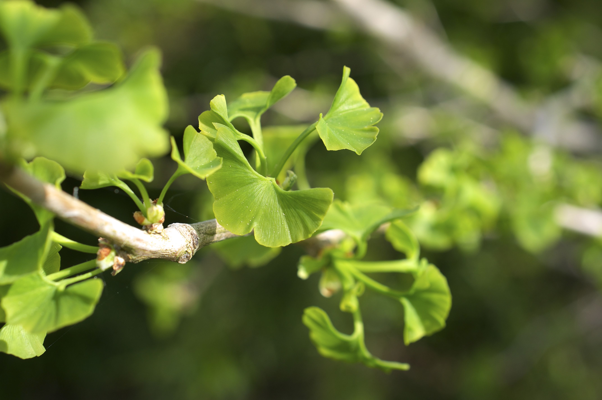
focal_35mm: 60
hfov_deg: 33.4
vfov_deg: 22.6
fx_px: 1002
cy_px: 200
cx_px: 301
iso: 200
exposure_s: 1/200
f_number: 7.1
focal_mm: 40
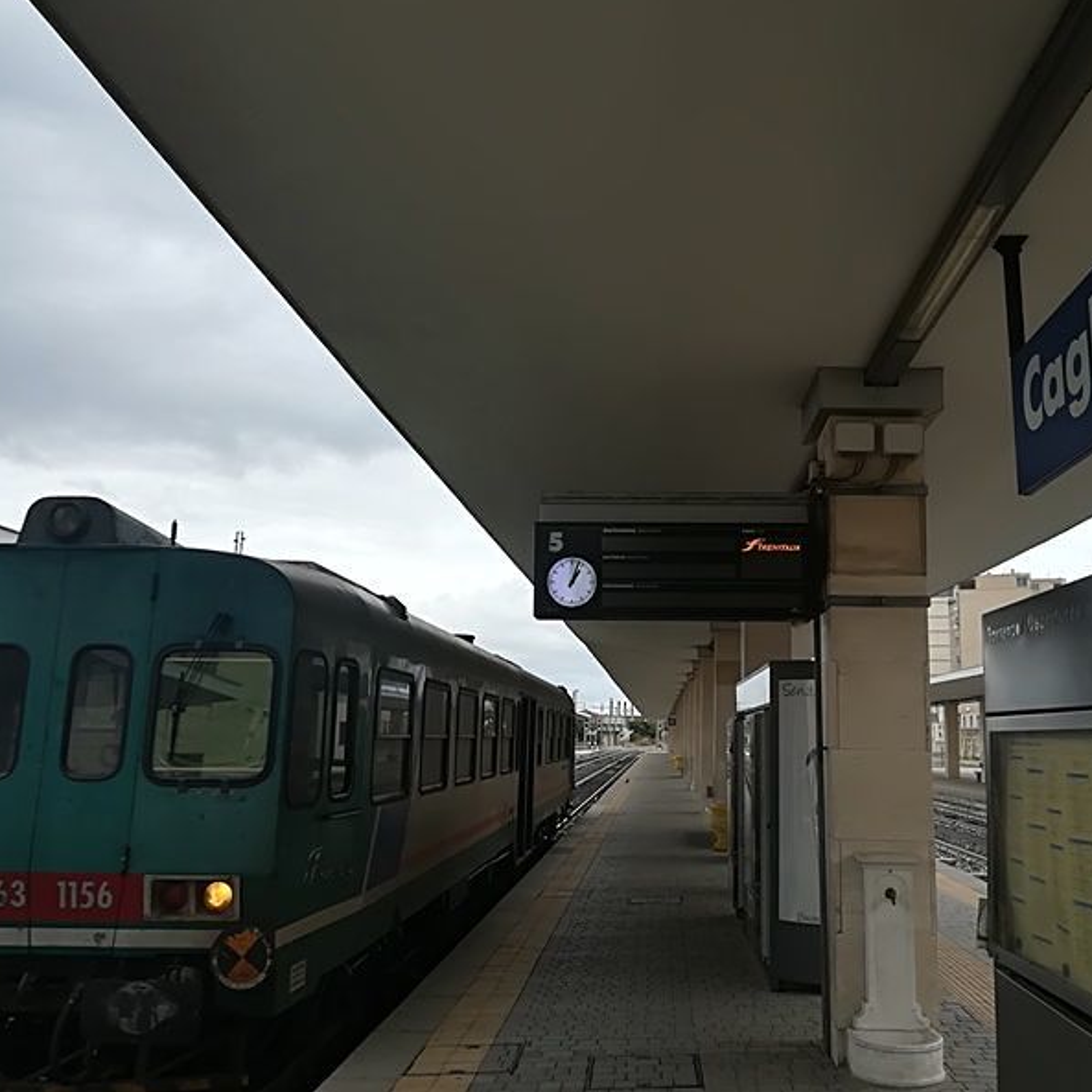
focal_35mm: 31
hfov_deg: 52.1
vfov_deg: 52.5
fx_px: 1106
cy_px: 541
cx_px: 661
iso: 50
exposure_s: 1/159
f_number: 2.2
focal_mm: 3.83
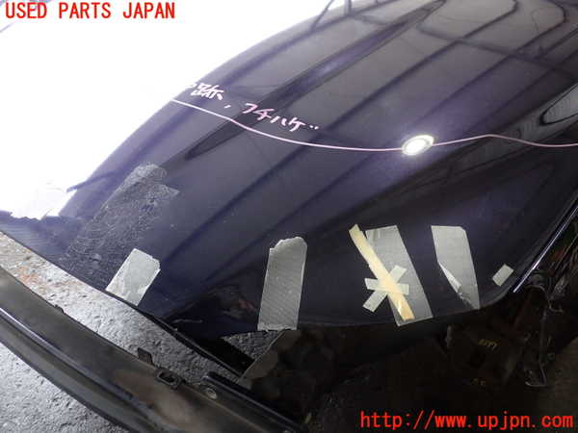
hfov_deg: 60.0
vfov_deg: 46.8
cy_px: 216
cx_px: 289
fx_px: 501
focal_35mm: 30
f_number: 2.3
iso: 200
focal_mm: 5.4
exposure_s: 1/40
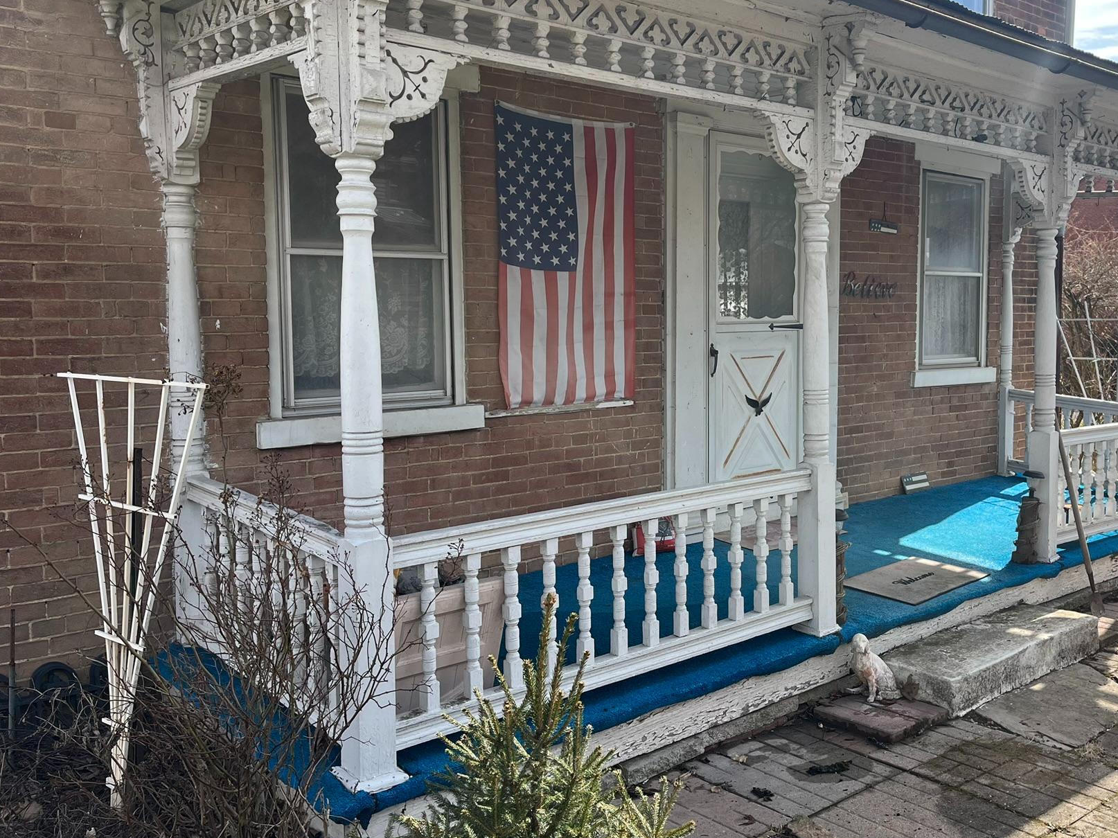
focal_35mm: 33
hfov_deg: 54.7
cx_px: 704
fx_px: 1066
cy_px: 371
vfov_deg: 42.9
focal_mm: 5.1
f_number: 1.6
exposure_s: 1/1252
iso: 50
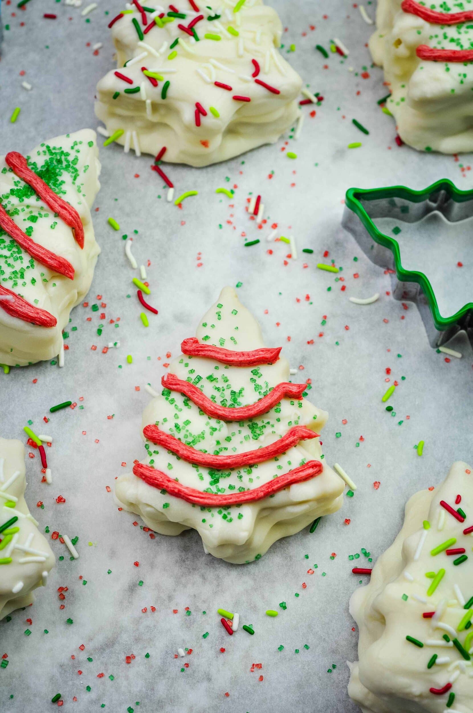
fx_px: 1482
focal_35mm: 75
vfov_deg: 27.0
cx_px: 236
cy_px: 356
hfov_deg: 18.1
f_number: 5.6
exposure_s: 1/125
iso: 280
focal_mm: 50
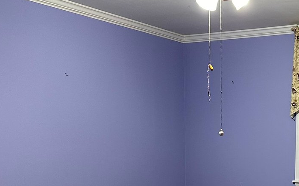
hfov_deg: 34.8
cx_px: 270
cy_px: 165
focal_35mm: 55
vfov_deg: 23.0
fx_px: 448
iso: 320
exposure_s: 1/60
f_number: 1.78
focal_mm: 6.86
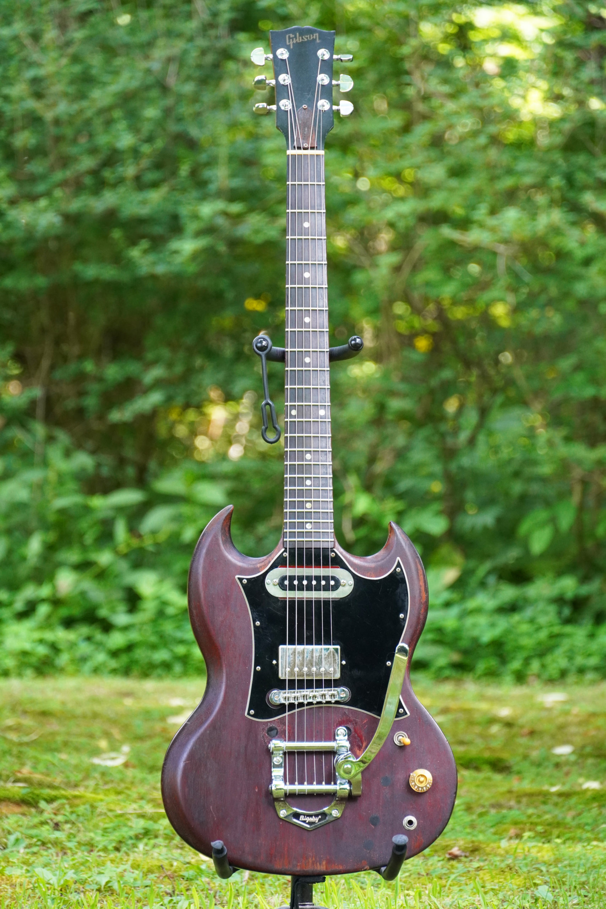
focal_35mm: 154
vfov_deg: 13.3
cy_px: 454
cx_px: 303
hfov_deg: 8.9
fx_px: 3900
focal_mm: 103
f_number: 5.6
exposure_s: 1/160
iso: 1250
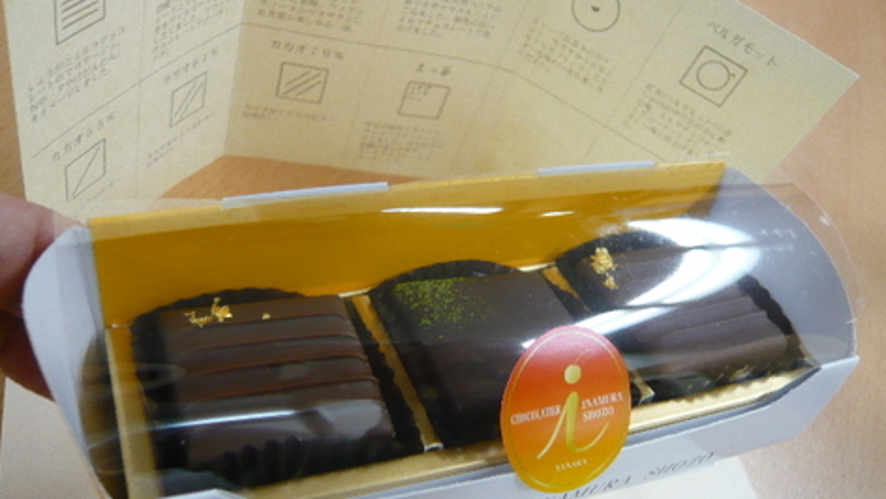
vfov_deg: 37.6
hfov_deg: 62.6
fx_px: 729
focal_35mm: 31
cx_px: 447
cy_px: 308
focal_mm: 4.6
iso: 200
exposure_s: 1/20
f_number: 2.8
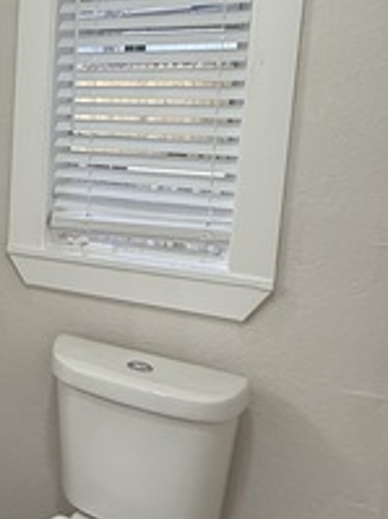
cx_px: -214
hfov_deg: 24.2
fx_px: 673
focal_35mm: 45
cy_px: 170
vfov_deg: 41.5
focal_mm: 2.22
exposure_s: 1/120
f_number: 2.2
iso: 125
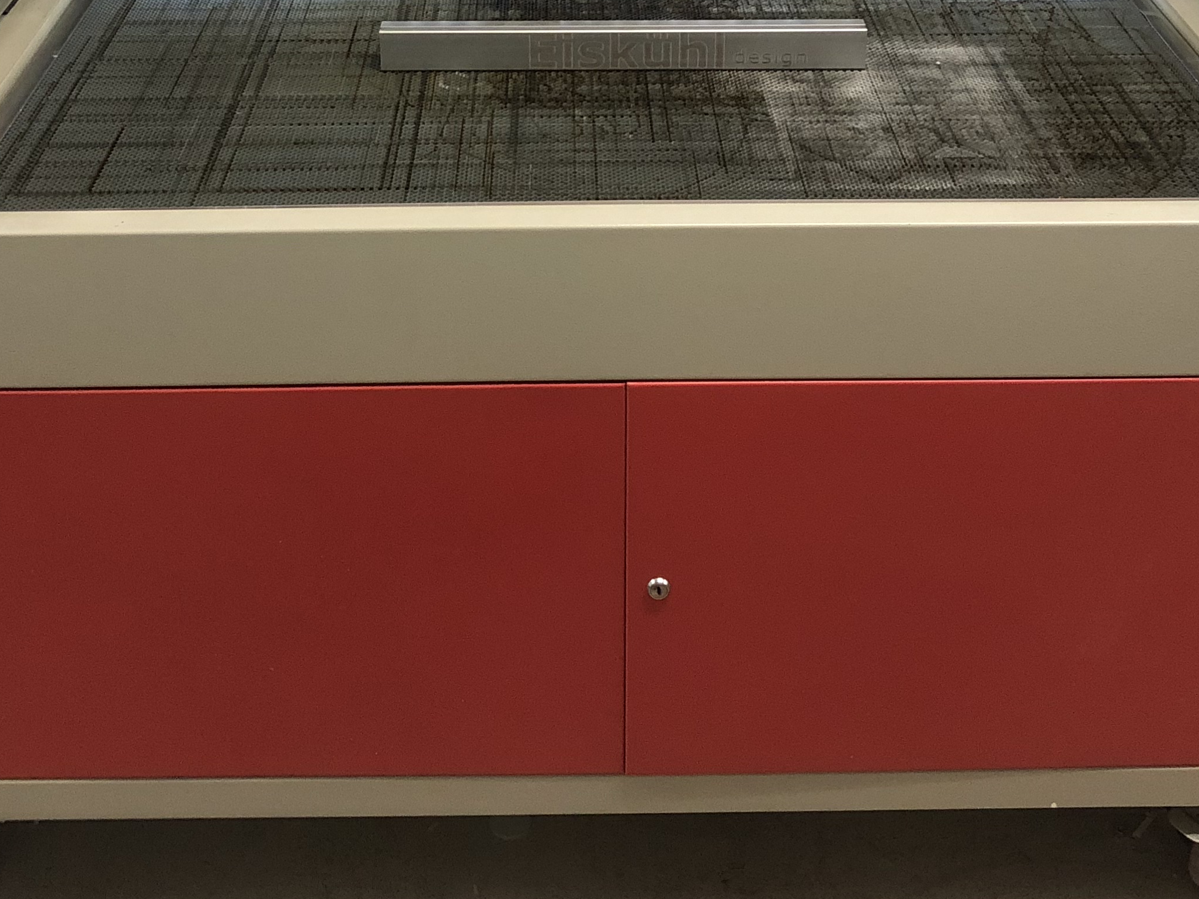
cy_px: 69
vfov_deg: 25.6
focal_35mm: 55
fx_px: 1905
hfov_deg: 34.9
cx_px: 581
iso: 100
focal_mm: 4
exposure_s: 1/14
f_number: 1.8
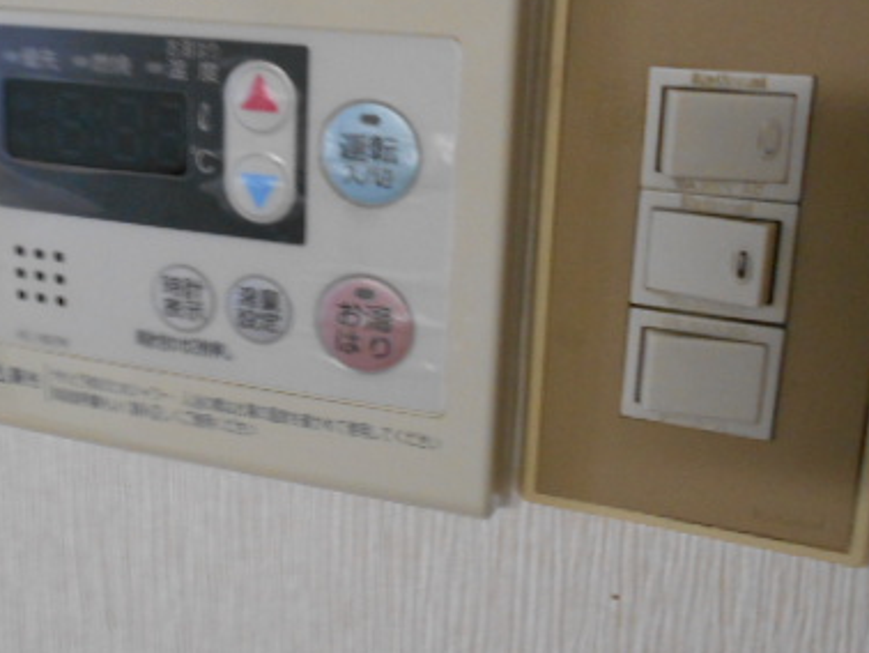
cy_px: 207
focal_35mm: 44
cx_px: 352
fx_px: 1105
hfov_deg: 42.7
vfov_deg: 32.6
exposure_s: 1/15
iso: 400
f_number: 3.2
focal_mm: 4.6
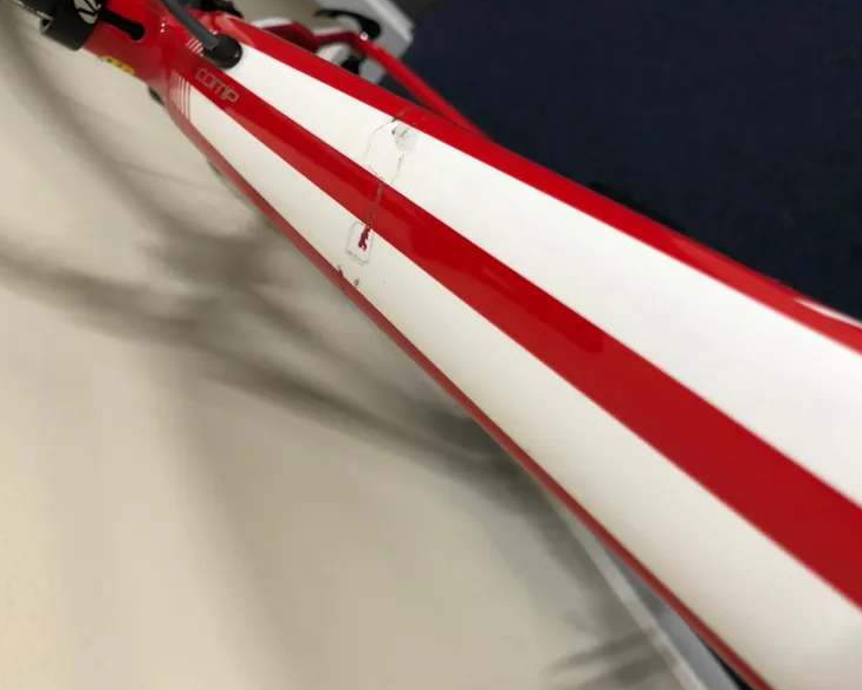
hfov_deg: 58.7
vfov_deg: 48.5
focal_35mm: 30
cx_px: 396
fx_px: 765
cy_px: 347
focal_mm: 4
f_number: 1.8
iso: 40
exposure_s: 1/17
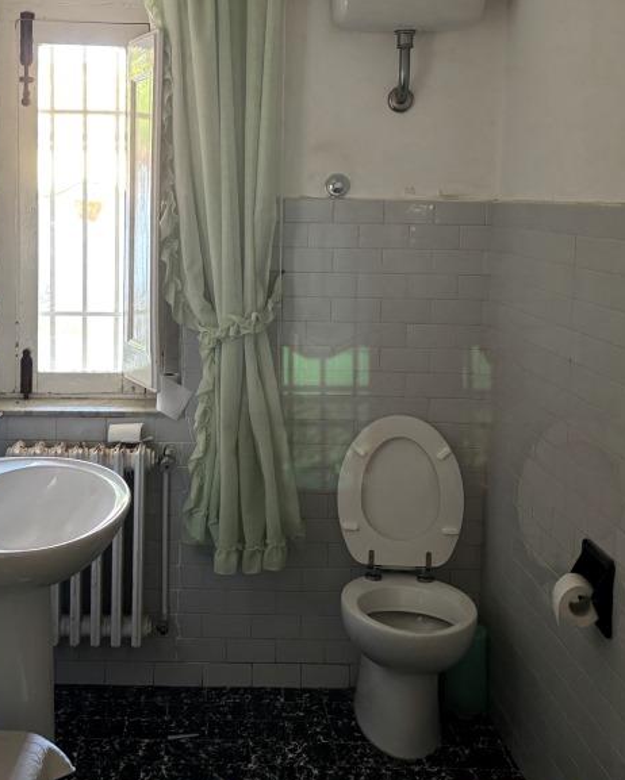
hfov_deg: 33.1
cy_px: 280
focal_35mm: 45
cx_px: 199
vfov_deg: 40.8
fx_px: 1040
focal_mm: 5.96
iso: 320
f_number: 1.6
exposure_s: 1/60
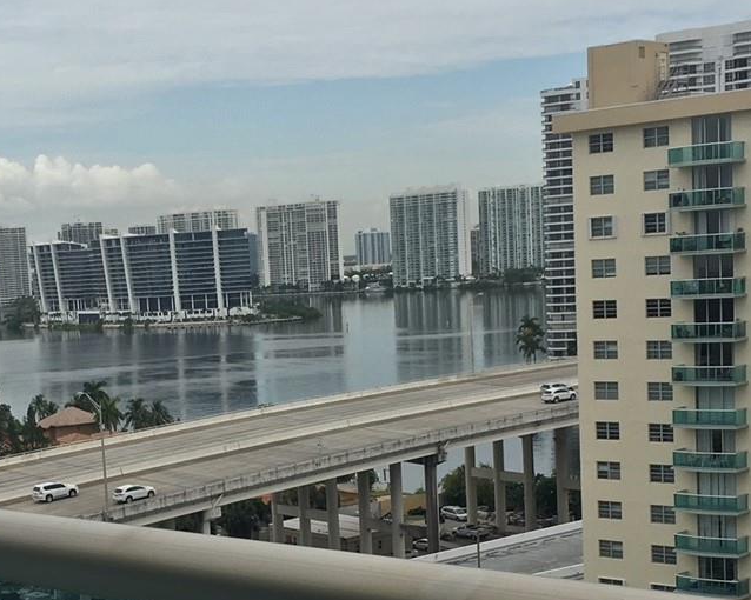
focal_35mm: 71
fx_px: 1578
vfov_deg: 21.2
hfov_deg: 26.5
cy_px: 495
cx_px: 193
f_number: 2.2
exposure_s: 1/1709
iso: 25
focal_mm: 4.15
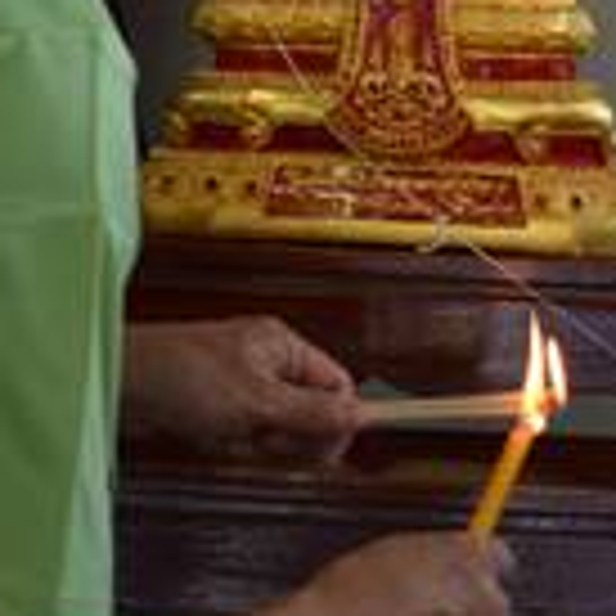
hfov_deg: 7.4
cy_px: -13
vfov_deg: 7.4
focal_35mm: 235
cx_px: 270
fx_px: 4731
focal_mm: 42
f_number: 4.8
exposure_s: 1/15
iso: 400
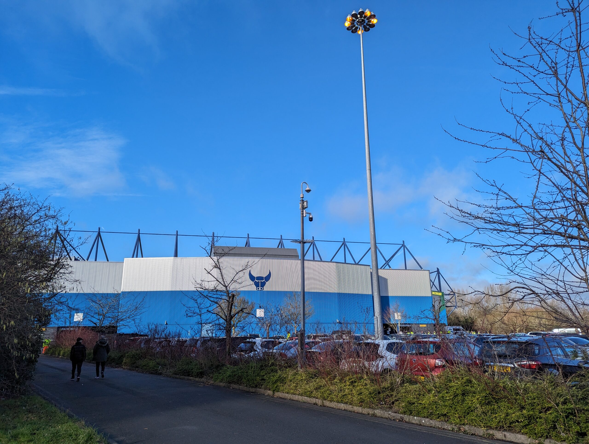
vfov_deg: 56.9
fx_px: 409
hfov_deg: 71.5
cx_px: 294
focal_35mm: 24
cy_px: 222
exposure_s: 1/2358
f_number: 1.85
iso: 48
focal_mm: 6.81
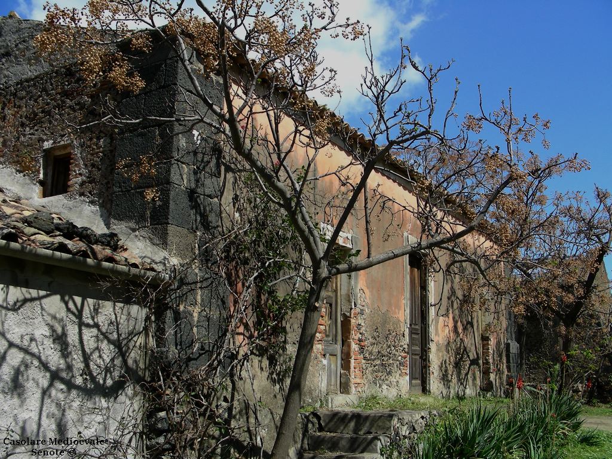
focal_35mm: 38
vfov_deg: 37.7
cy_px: 230
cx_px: 306
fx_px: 672
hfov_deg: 49.0
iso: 50
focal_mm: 6.3
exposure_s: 1/740
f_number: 4
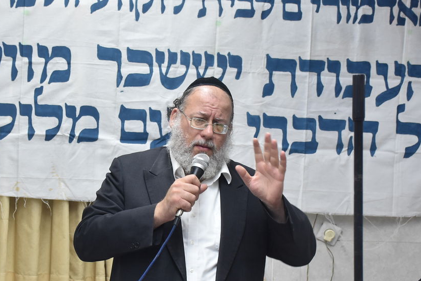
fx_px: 1039
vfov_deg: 15.4
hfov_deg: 22.7
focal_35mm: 89
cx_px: 121
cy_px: 197
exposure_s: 1/100
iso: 1250
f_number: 5.6
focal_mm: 35
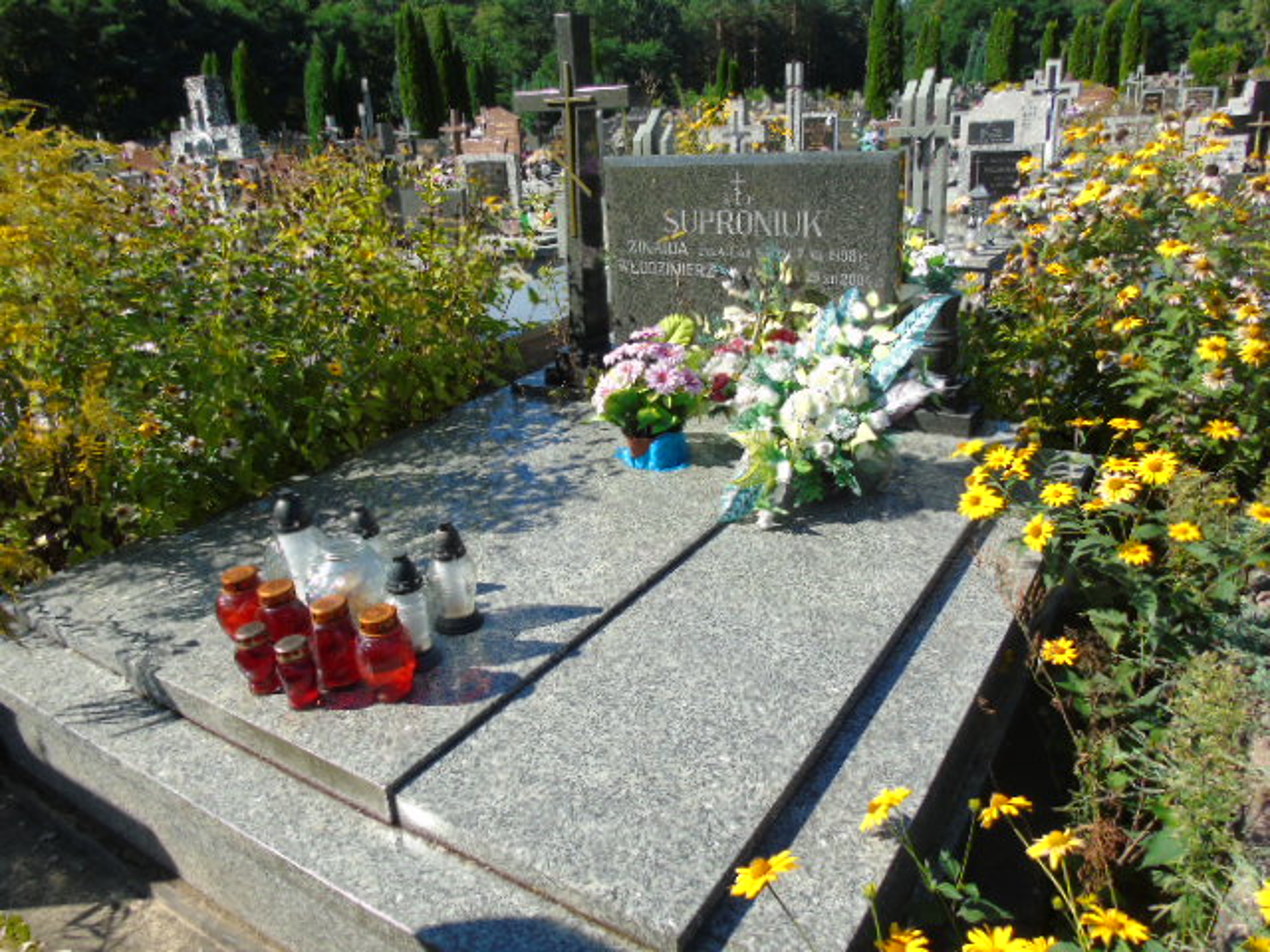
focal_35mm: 25
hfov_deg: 69.4
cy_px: 476
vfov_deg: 54.9
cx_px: 635
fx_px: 917
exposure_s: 1/500
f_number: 3.4
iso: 80
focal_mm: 4.4
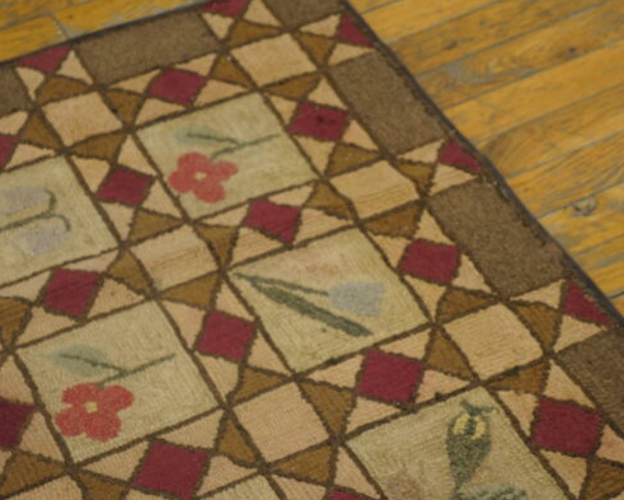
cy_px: 249
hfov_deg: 22.2
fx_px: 1589
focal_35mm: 86
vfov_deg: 17.9
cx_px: 252
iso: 1600
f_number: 5
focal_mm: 50
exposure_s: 1/80
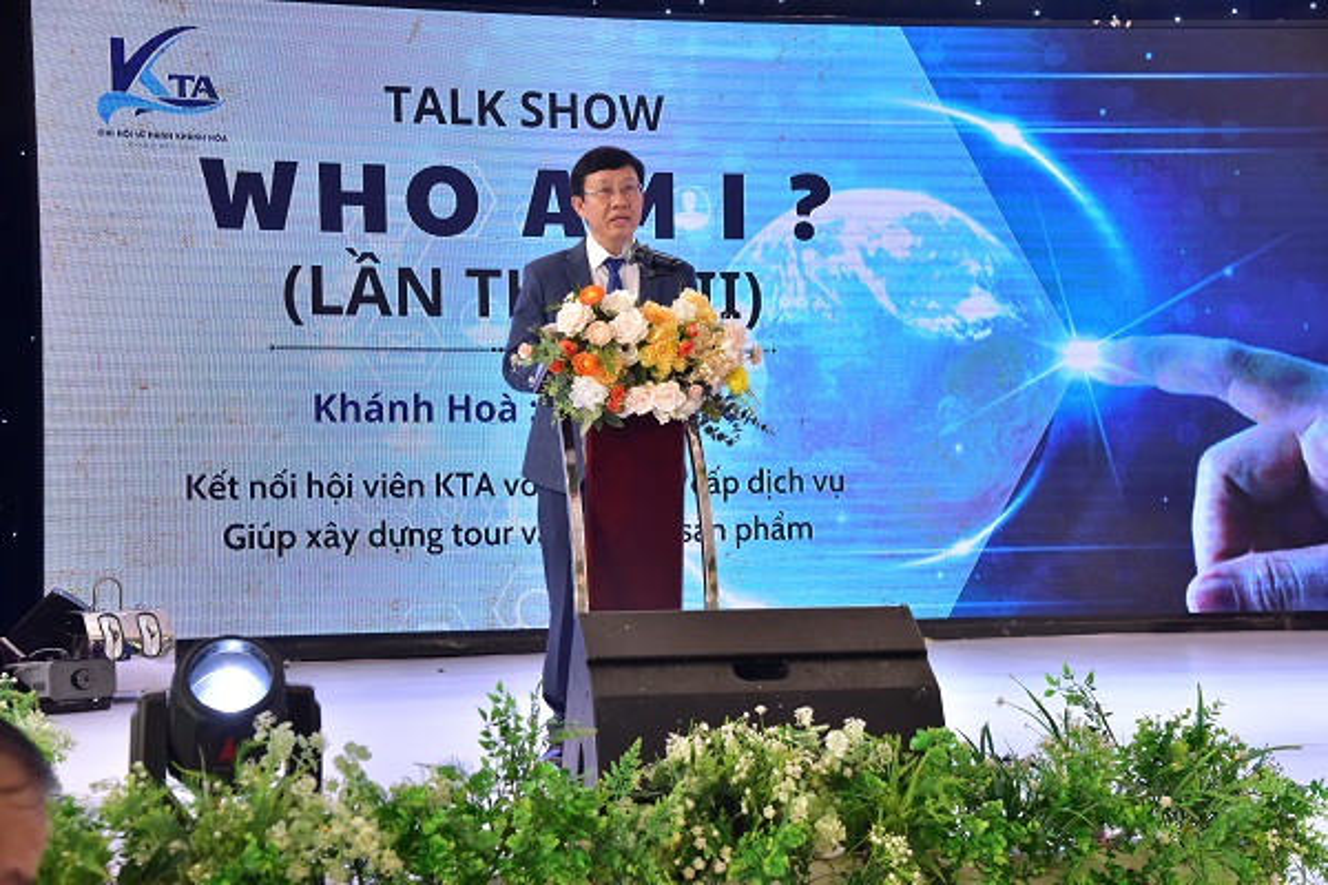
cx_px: 664
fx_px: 2398
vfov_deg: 20.9
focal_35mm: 65
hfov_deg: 31.0
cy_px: 442
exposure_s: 1/200
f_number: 8
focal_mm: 65
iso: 1600
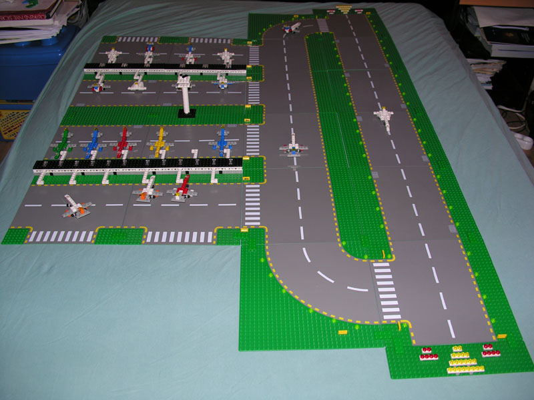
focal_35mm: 35
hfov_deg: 52.6
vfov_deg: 40.7
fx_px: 540
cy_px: 200
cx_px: 267
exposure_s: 1/60.1
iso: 50
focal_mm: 8.9
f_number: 2.8
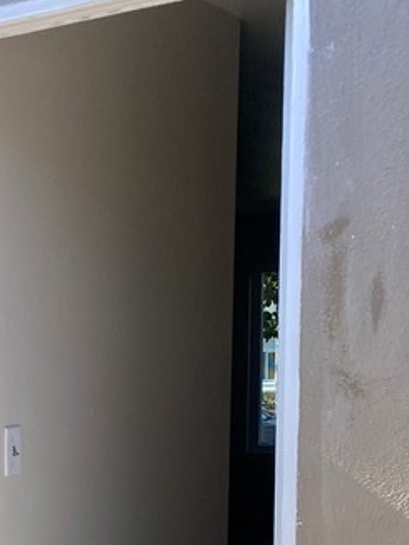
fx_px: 1291
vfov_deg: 22.2
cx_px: -171
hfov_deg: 16.6
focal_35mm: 82
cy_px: 632
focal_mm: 4.25
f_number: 1.8
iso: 32
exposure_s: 1/1522
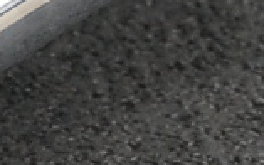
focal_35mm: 1023
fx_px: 7359
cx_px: 271
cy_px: -227
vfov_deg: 1.3
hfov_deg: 2.1
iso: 640
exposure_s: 1/160
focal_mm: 105
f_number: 7.1
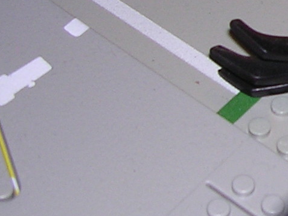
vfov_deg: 9.0
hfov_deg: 11.0
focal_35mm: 163
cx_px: 584
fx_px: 1356
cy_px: -45
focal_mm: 5.8
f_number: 2.8
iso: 100
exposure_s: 1/60.1
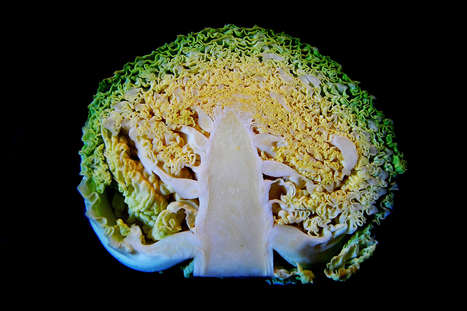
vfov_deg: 43.5
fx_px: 389
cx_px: 234
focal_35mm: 30
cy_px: 156
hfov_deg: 62.0
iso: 800
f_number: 3.8
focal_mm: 20
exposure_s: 1/20
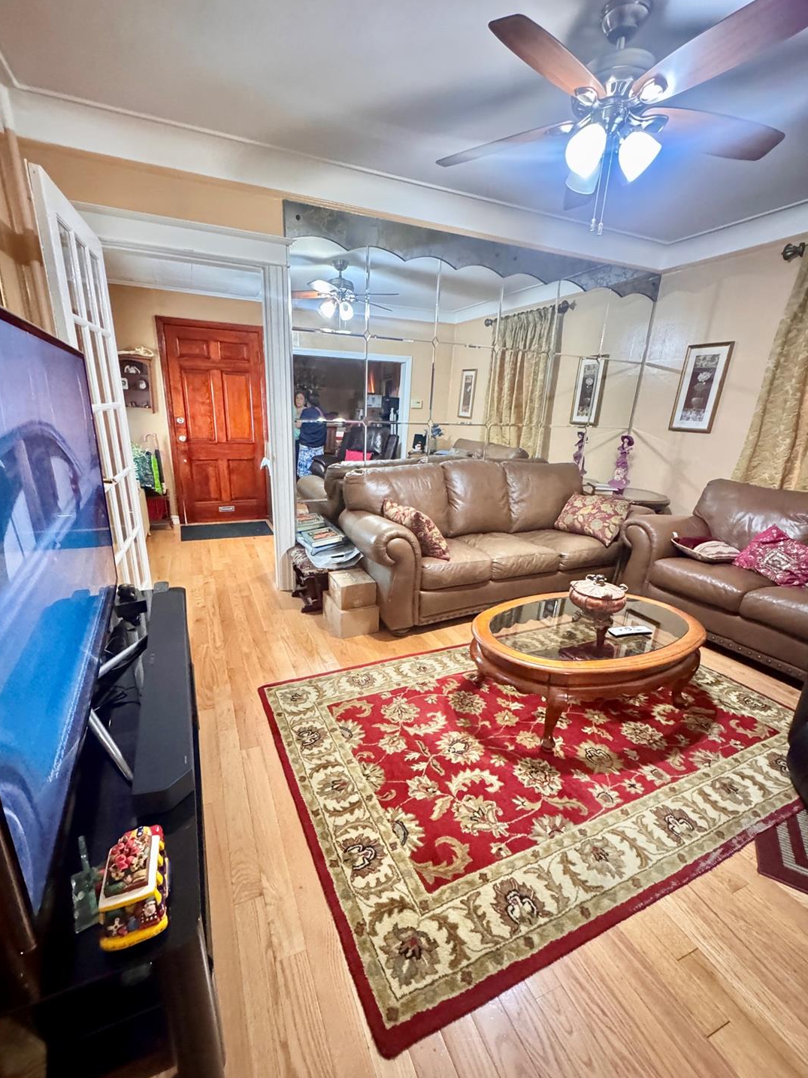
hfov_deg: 81.7
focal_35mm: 15
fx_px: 467
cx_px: 387
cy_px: 572
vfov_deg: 98.1
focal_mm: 2.22
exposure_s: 1/30
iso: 1600
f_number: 2.2
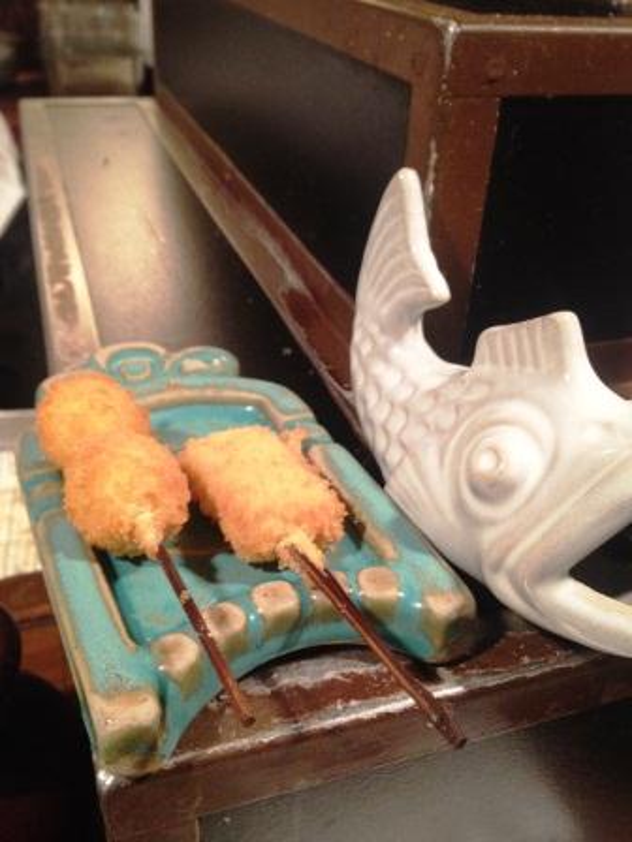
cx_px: 316
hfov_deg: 40.7
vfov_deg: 52.6
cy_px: 421
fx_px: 852
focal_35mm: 35
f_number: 2.4
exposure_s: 1/20
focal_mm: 4.28
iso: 320
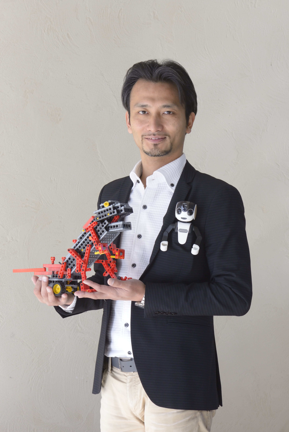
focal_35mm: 105
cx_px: 144
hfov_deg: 13.0
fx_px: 1263
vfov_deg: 19.5
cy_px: 216
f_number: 13
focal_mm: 105
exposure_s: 1/200
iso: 1600
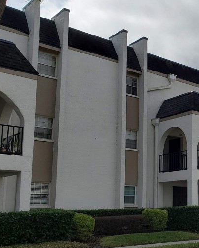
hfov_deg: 27.5
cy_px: 144
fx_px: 375
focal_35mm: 51
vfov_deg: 36.6
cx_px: 212
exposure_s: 1/3493
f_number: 2.4
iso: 50
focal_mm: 4.3
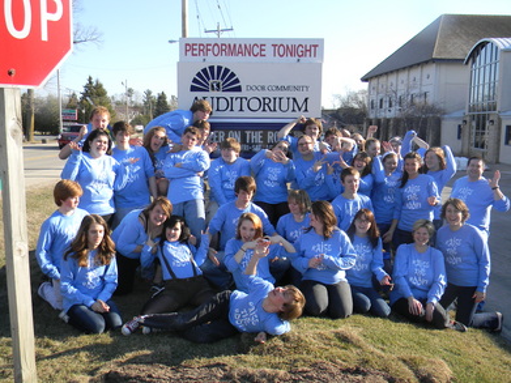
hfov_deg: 51.4
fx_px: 531
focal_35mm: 36
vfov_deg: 39.6
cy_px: 192
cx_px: 256
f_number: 3.7
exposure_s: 1/330
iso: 80
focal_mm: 6.4
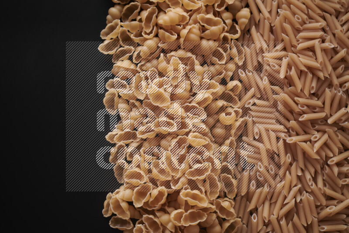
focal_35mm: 50
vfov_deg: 27.0
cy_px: 116
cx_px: 174
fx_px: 485
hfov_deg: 39.6
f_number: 8
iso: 160
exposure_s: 1/100
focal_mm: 50
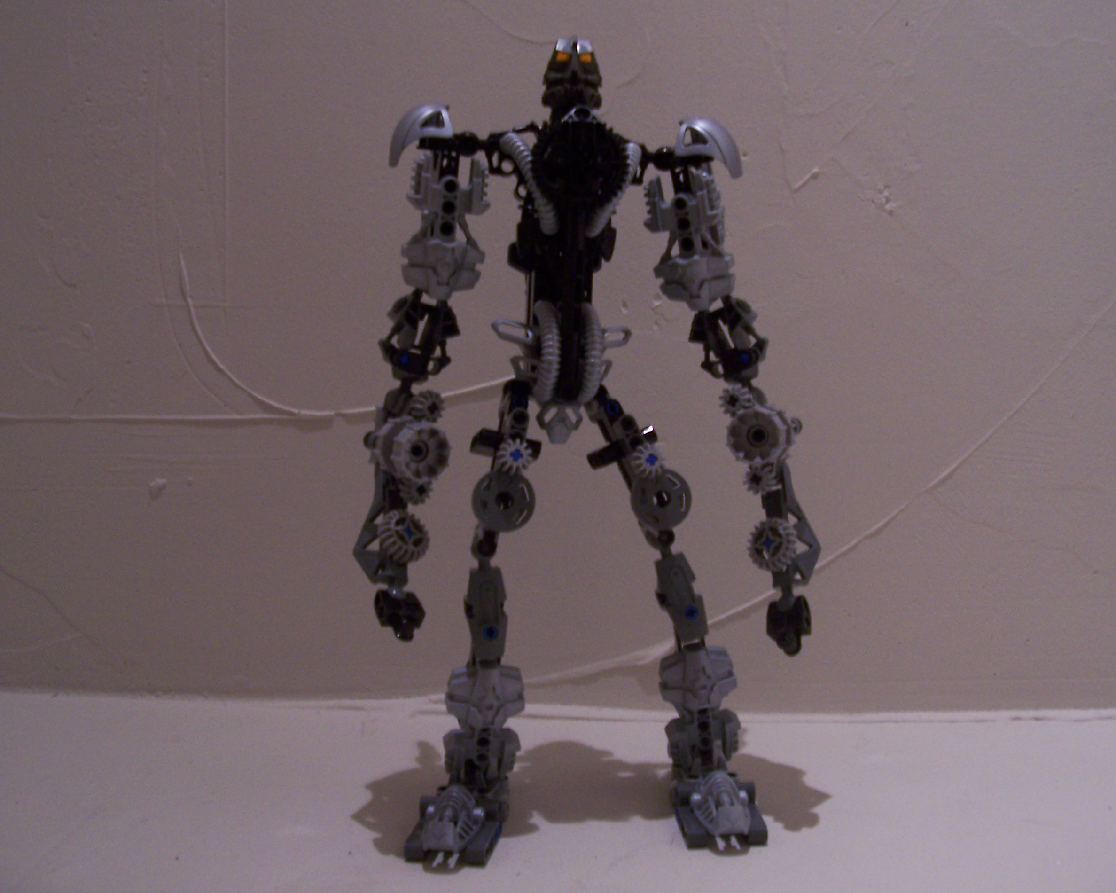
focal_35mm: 36
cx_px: 569
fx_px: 1189
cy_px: 440
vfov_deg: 41.2
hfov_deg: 50.3
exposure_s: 1/8
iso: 160
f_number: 2.7
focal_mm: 5.6
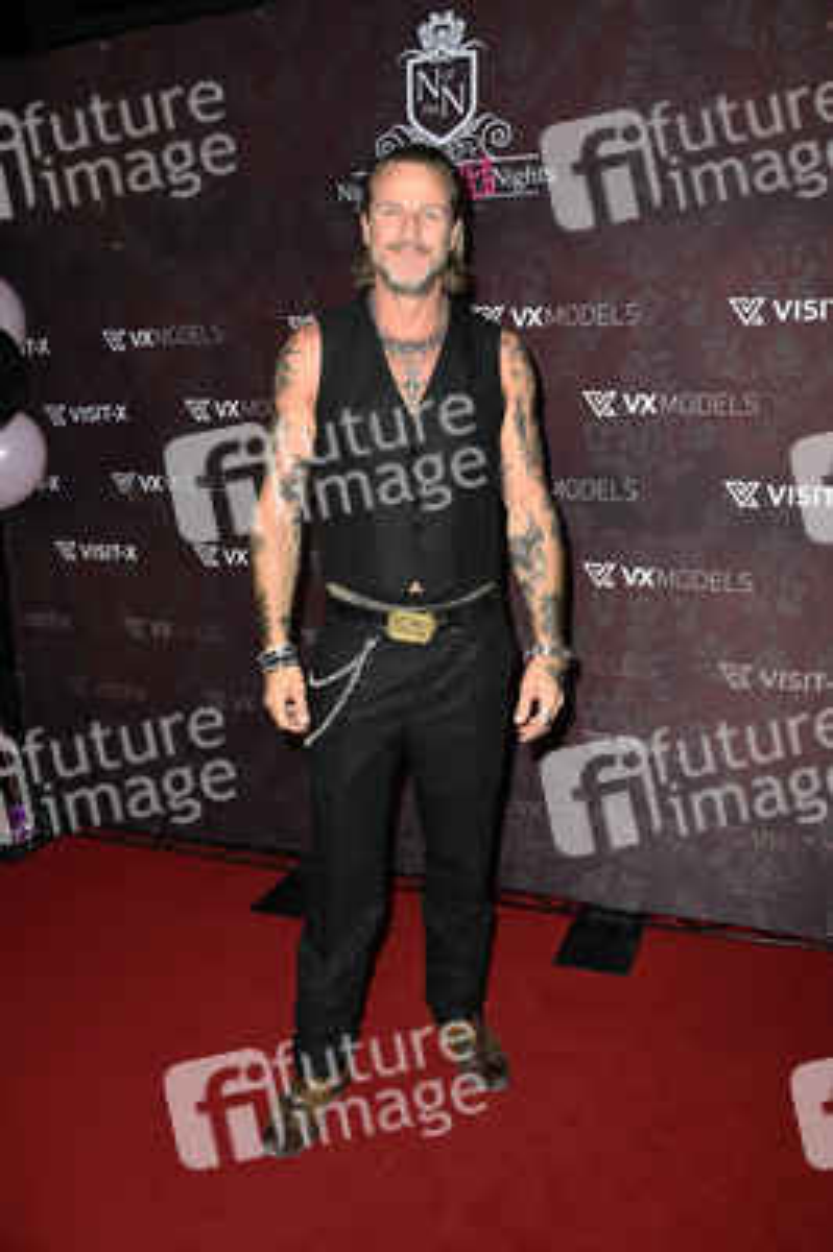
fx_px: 973
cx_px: 416
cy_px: 626
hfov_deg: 46.3
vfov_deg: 65.5
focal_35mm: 28
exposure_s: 1/200
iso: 800
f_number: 5.6
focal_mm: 28
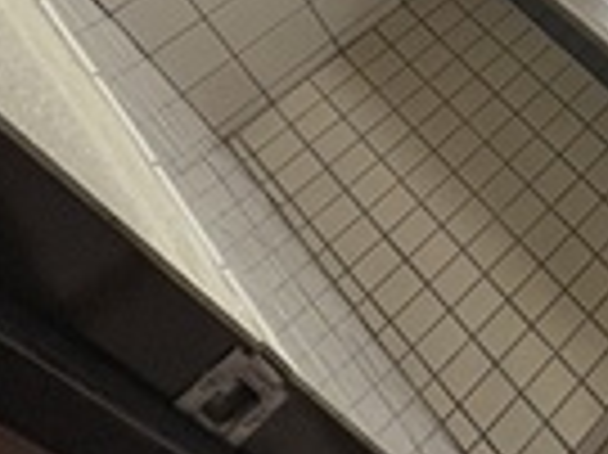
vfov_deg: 18.3
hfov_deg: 23.2
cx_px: 1013
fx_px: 1018
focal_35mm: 58
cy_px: -418
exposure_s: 1/77
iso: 250
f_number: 2.2
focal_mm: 2.22
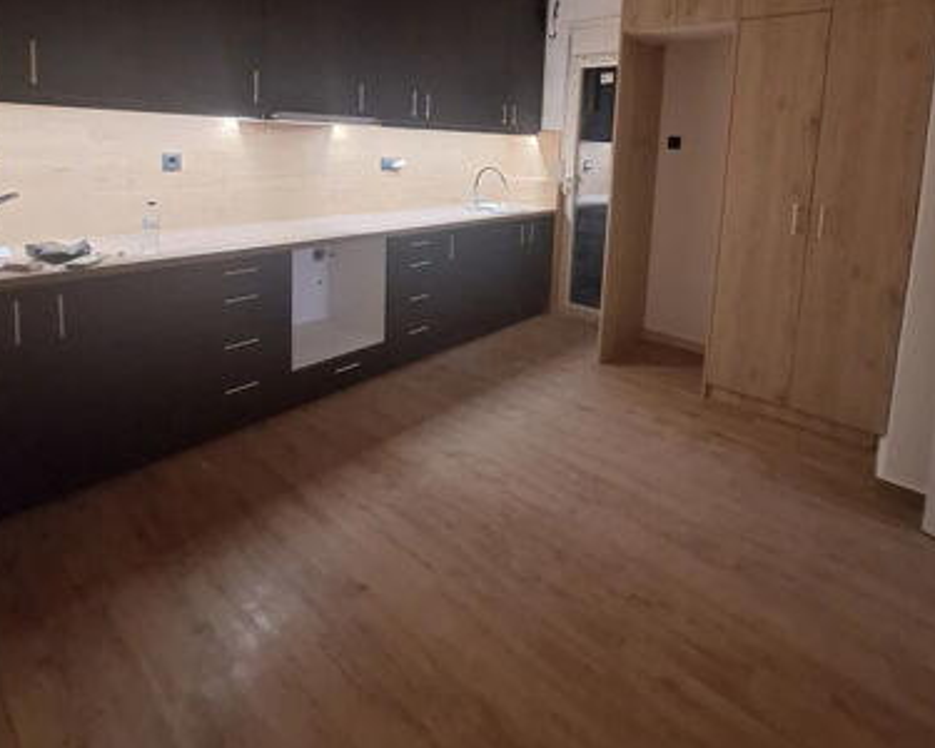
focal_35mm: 18
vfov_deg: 69.6
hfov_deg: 86.4
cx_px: 480
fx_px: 498
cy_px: 199
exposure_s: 1/20
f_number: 2.2
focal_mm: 1.74
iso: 500
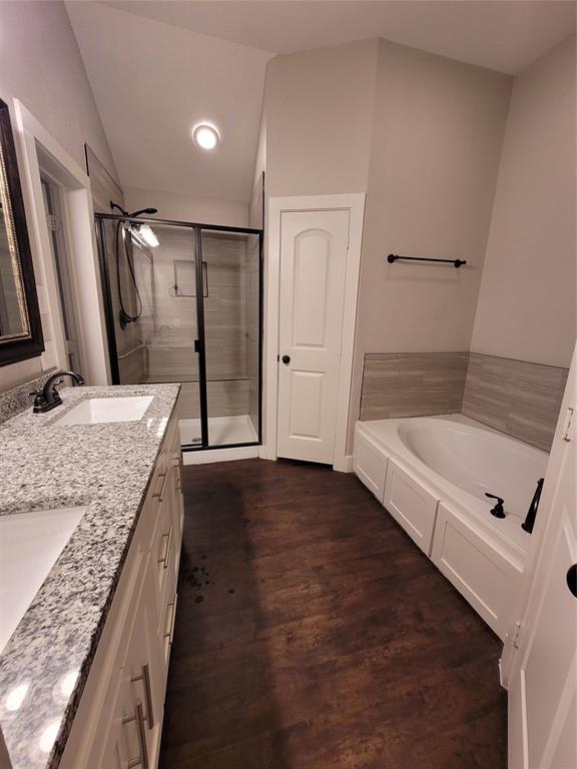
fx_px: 289
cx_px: 288
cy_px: 384
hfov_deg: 89.9
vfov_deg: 106.2
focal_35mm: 13
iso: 160
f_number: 2.2
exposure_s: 1/60
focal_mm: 1.74
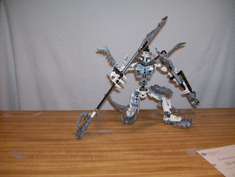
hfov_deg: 51.3
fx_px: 245
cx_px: 118
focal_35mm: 36
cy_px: 88
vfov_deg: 39.7
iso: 80
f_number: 2.7
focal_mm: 6
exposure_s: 1/60
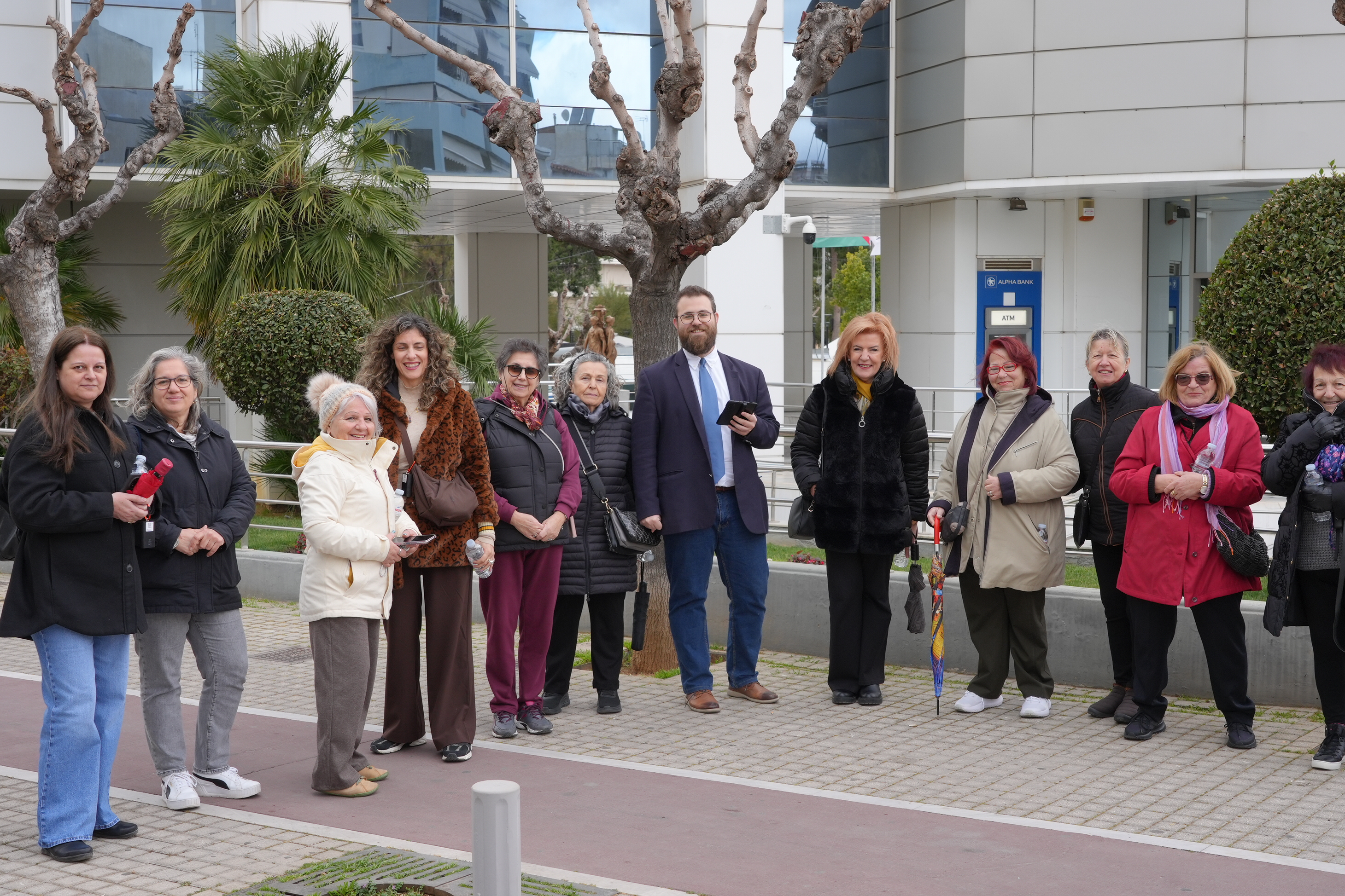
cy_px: 453
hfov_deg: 41.1
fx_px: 1793
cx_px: 700
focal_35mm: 48
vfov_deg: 28.1
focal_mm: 40
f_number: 8
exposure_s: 1/200
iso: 400
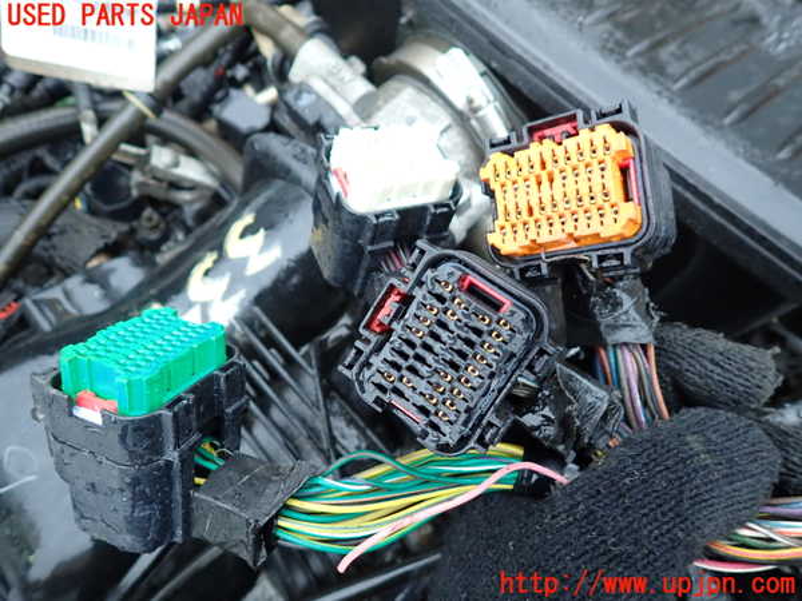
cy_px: 300
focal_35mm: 25
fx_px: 579
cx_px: 401
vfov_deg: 54.9
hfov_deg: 69.4
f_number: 2
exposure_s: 1/40
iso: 200
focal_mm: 4.5
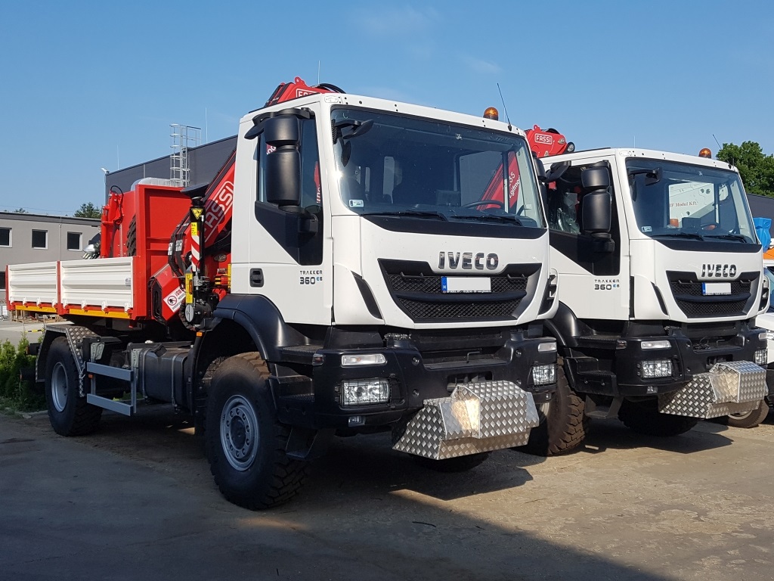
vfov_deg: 53.1
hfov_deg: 67.3
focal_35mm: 26
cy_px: 290
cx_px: 387
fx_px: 581
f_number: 1.7
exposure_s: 1/2872
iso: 50
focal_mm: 4.2
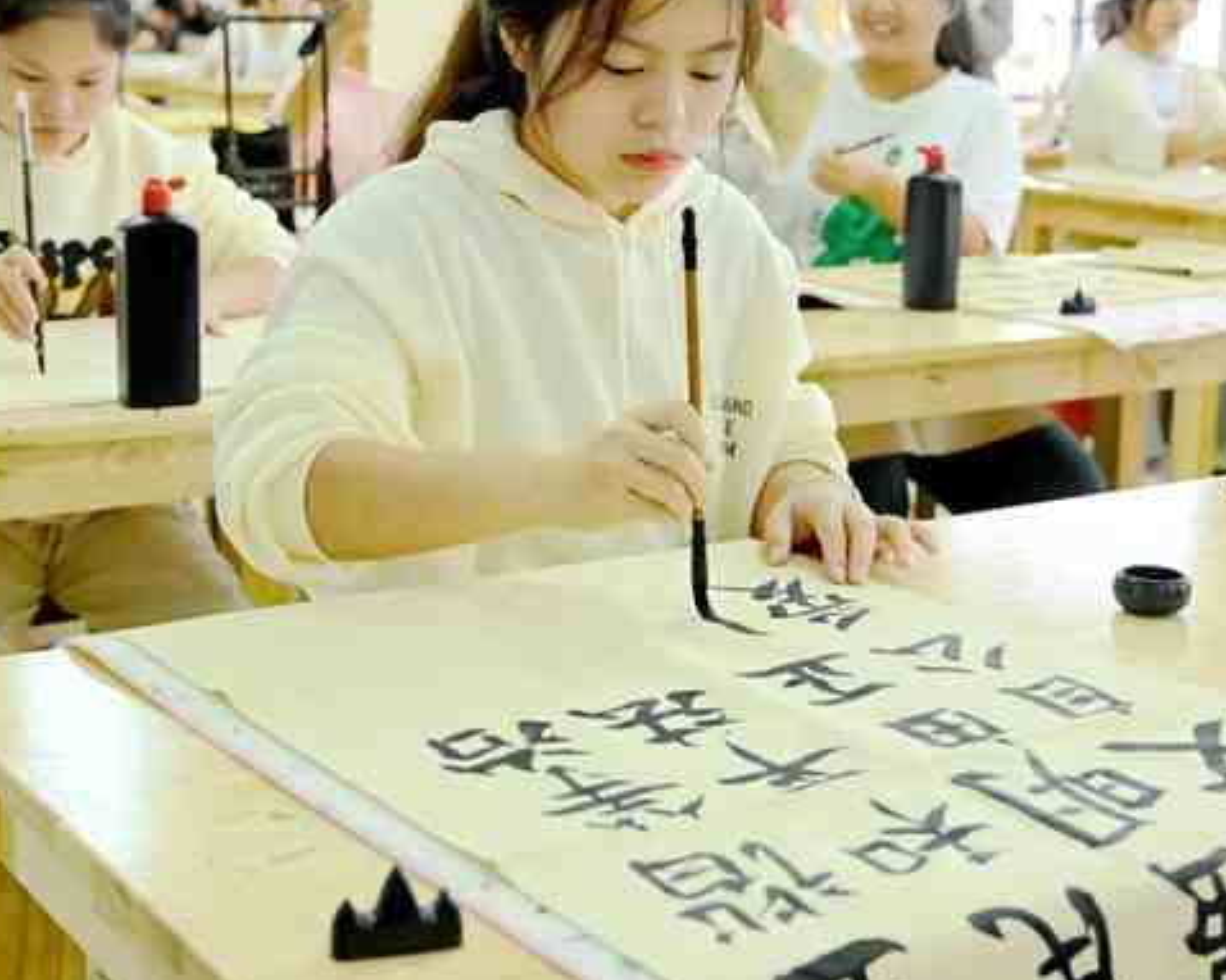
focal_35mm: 56
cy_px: 366
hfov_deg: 33.6
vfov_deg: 27.0
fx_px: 2031
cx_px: 559
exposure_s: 1/400
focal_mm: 38
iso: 5000
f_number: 4.5
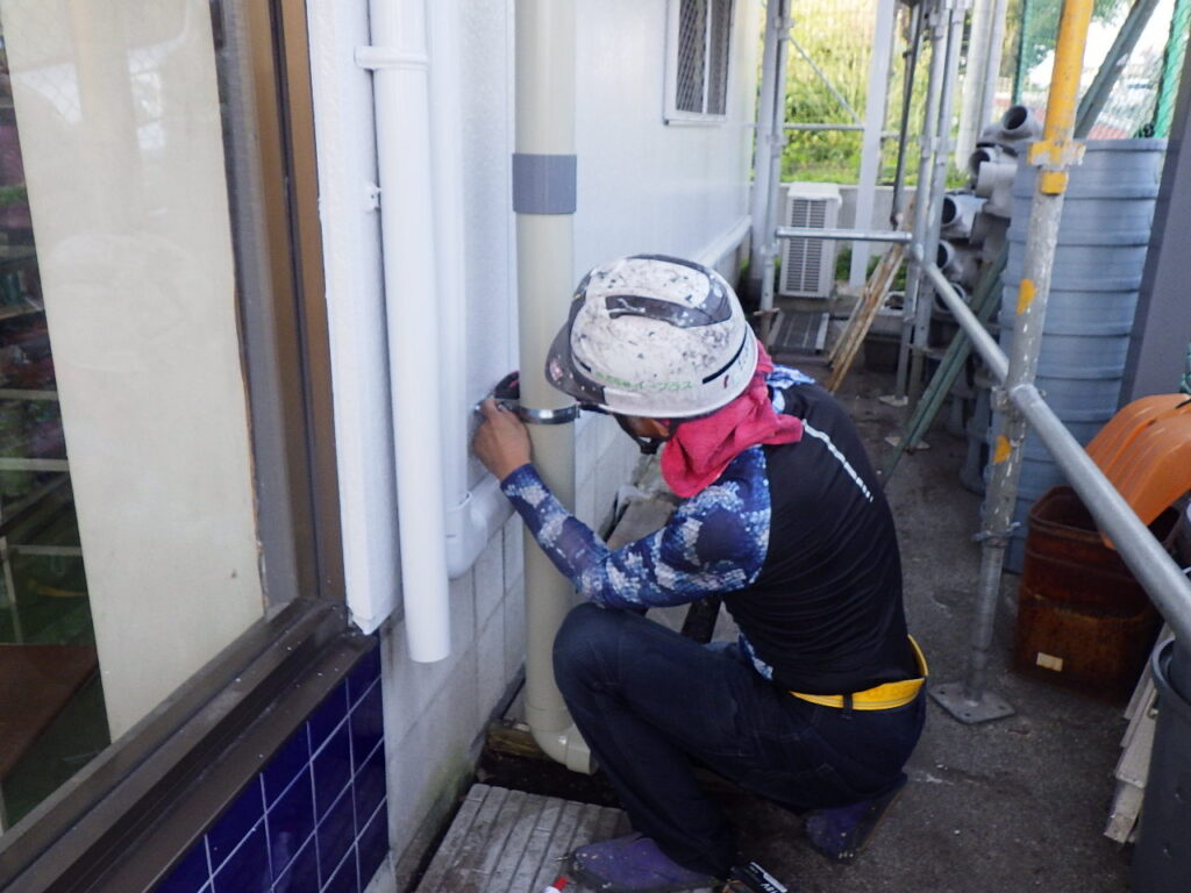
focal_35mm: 28
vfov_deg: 49.7
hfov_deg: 63.4
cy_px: 446
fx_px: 963
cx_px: 596
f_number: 3.5
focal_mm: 5
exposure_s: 1/125
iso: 250
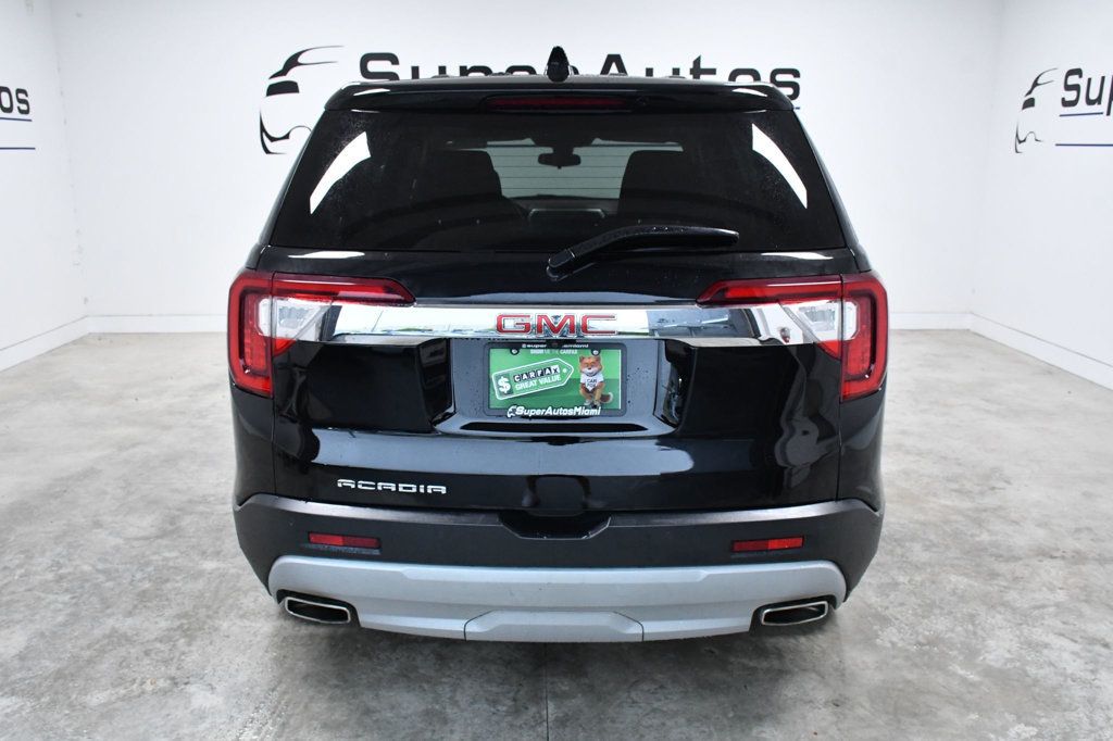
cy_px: 370
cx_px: 556
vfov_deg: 39.9
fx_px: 1020
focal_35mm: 33
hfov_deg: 57.2
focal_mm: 22
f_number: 7.1
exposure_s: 1/200
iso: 2500
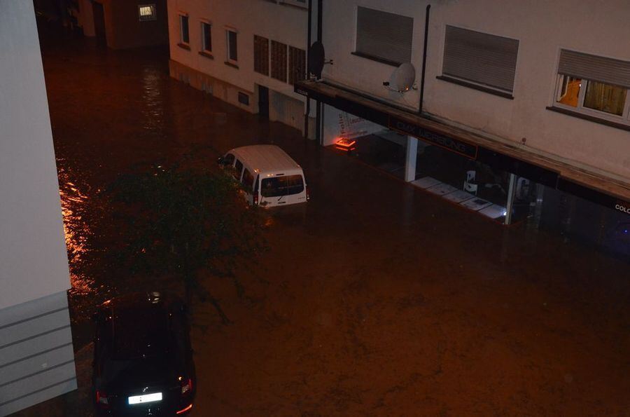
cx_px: 315
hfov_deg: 43.7
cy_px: 208
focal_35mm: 45
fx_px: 785
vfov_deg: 29.7
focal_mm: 30
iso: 3200
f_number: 4.2
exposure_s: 1/60
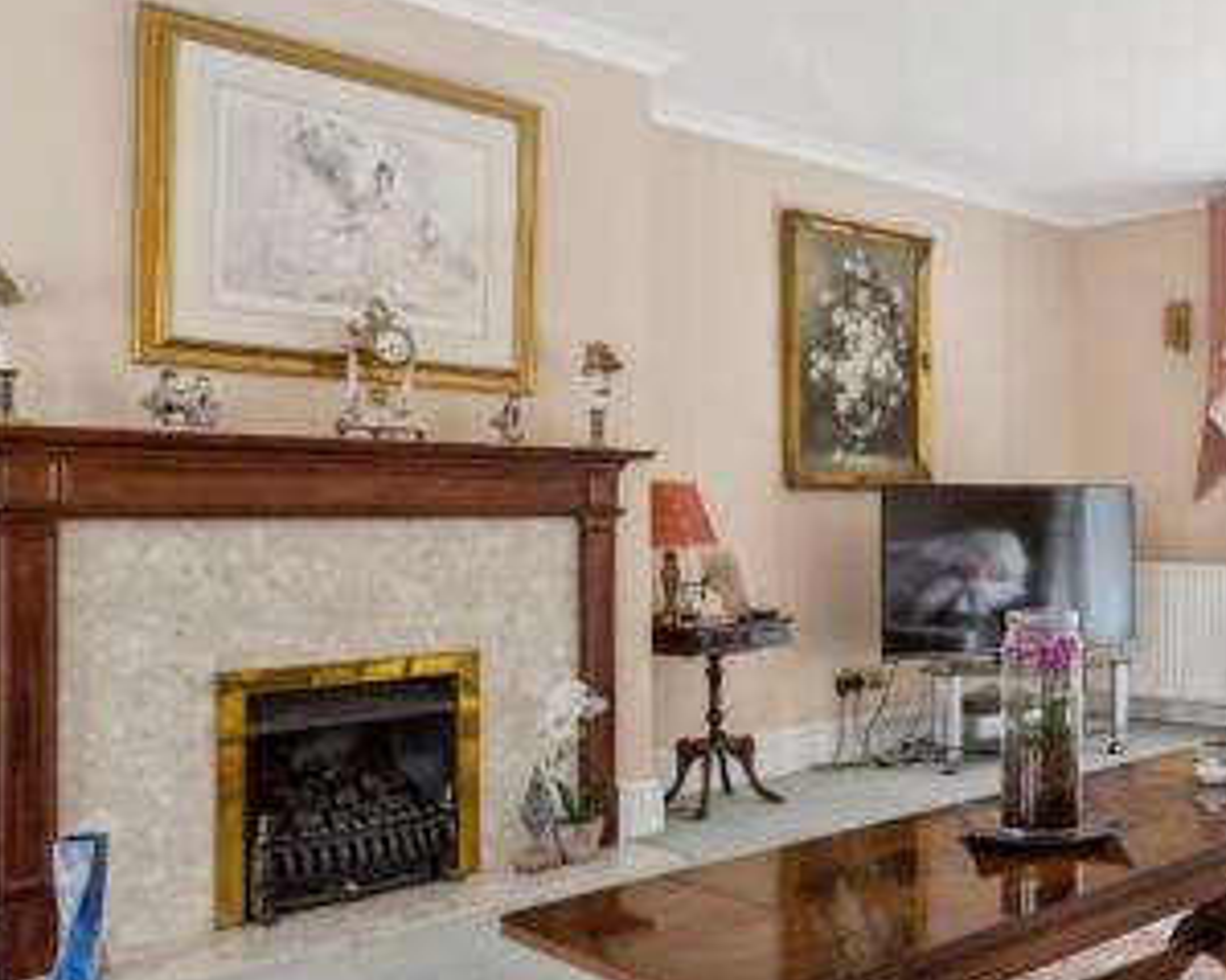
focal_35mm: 35
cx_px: 1126
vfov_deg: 42.0
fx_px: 1270
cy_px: 580
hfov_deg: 46.1
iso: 500
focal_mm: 17
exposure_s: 1
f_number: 9
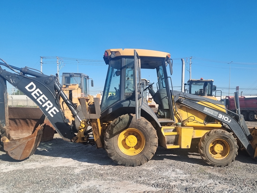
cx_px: 145
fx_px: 238
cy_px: 116
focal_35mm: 32
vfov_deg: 43.9
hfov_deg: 56.6
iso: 50
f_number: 1.8
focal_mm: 5.4
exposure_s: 1/1888
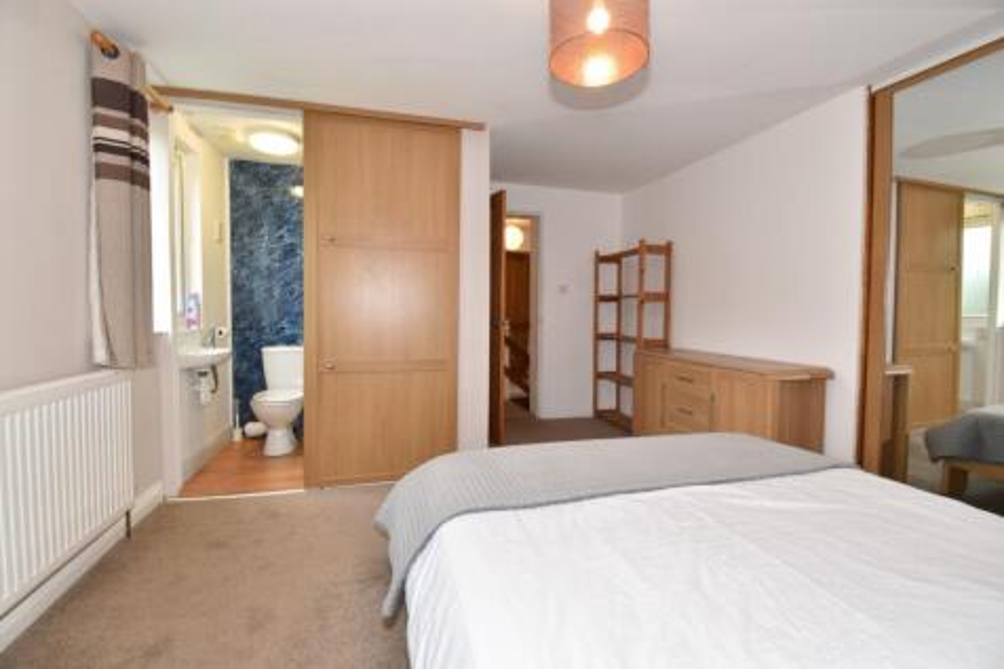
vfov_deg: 77.3
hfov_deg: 100.4
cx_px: 502
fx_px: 418
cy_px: 334
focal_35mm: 15
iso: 100
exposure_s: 1/2.5
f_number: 9
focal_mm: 10
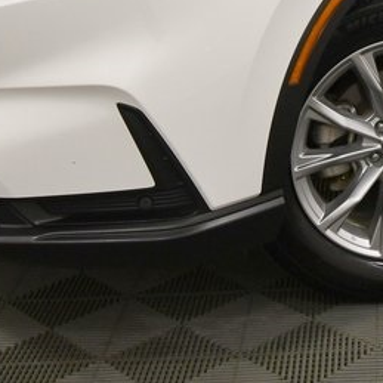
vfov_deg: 17.7
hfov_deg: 18.0
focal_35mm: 94
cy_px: -57
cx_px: 383
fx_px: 1177
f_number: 5.6
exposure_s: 1/200
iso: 800
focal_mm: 19
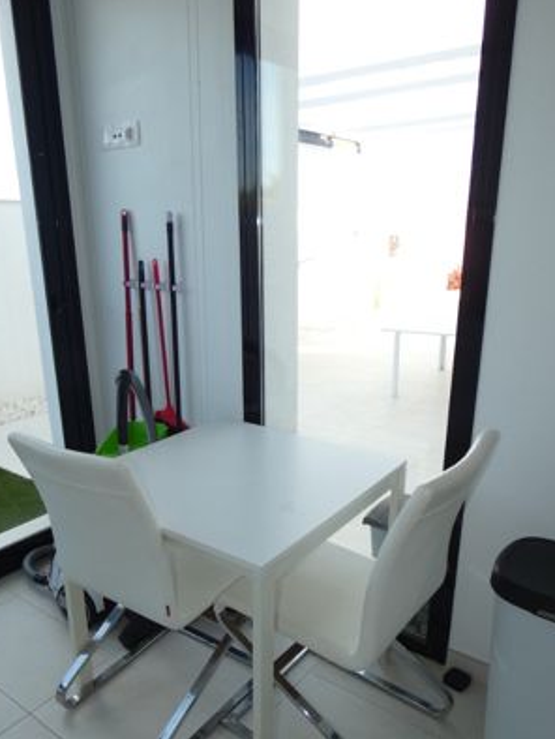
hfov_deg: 51.4
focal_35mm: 27
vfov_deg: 64.9
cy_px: 430
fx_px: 577
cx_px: 260
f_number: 2.8
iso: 80
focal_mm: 3.6
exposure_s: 1/200
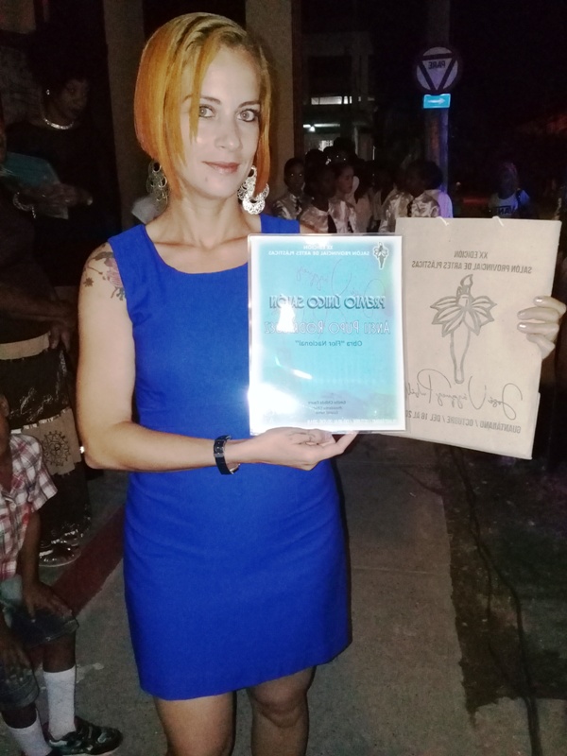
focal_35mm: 31
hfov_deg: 45.4
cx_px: 284
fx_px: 677
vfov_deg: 58.4
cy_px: 378
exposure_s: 1/30
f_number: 2.2
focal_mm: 3.3
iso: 500
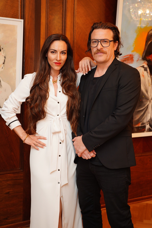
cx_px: 76
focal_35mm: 51
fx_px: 324
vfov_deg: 38.9
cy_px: 114
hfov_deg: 26.4
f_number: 4
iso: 1000
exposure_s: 1/125
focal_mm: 51
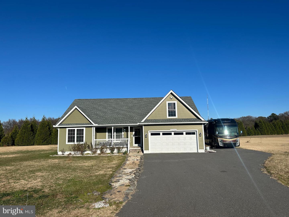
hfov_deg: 71.6
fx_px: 200
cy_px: 108
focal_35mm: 24
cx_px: 144
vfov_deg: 56.8
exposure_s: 1/7042
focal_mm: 6.86
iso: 80
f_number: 1.78
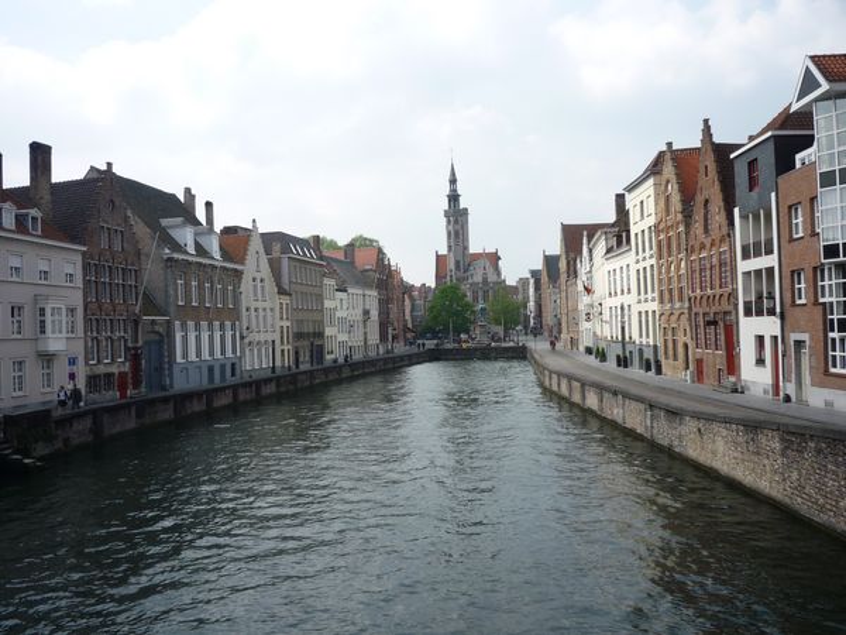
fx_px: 782
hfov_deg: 56.8
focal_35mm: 32
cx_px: 423
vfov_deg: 44.2
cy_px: 318
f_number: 5
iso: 100
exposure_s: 1/400
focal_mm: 5.2
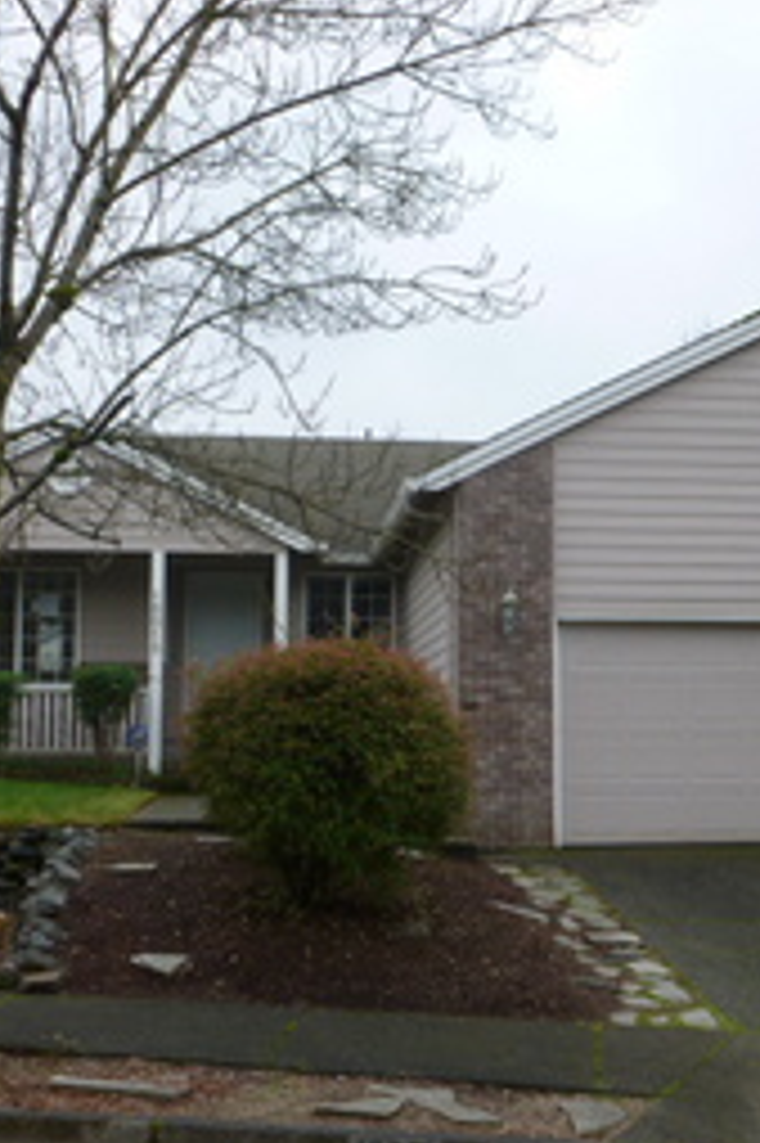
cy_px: 572
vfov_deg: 38.9
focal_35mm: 51
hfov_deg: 26.2
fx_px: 1617
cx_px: 544
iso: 100
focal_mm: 6.5
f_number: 3.6
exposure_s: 1/60
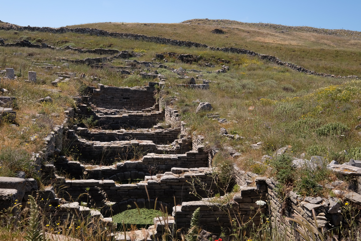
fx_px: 331
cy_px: 120
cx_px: 180
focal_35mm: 33
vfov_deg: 40.0
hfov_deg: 57.2
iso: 200
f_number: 8
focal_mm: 21.9
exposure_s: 1/350
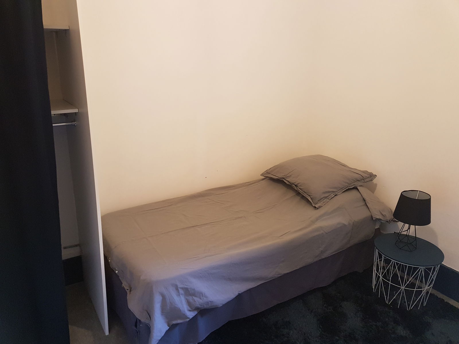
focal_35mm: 26
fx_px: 345
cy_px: 172
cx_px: 230
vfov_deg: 53.1
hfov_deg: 67.3
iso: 160
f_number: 1.7
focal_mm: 4.2
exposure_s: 1/25
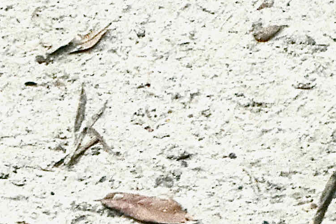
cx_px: 578
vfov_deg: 5.3
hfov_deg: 7.8
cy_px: 118
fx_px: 2398
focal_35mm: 257
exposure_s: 1/640
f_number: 13
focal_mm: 44
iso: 2000
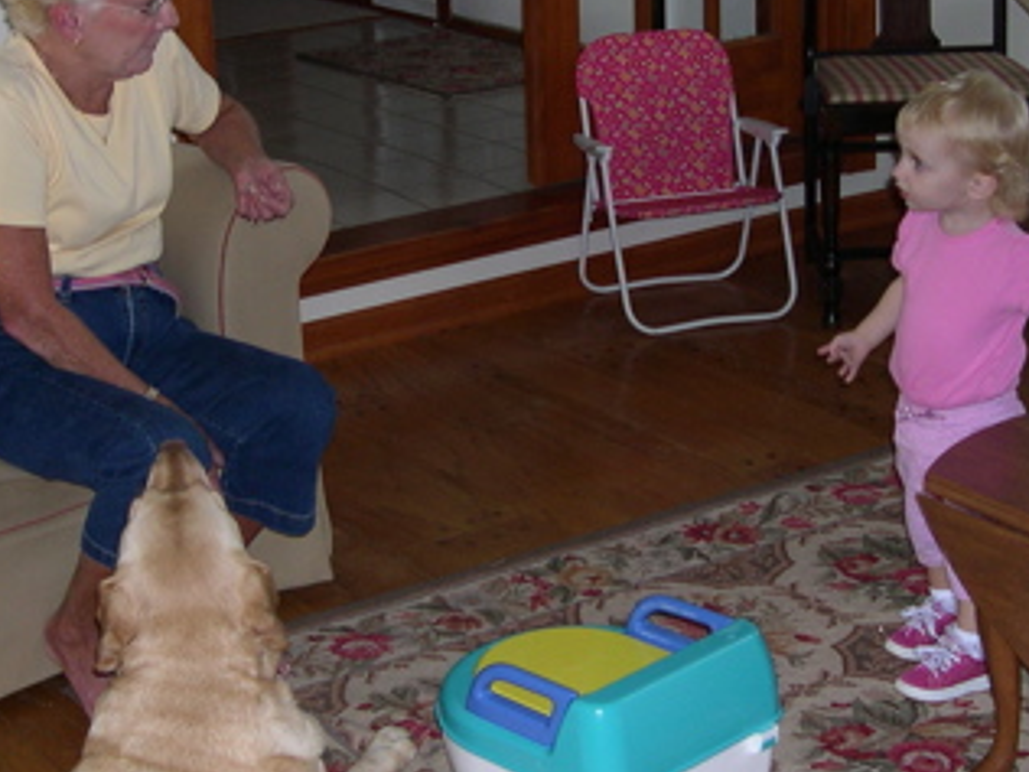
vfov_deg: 19.1
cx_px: 531
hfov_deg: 25.3
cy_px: 313
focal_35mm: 77
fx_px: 2289
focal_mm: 8
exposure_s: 1/60
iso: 126
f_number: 2.8
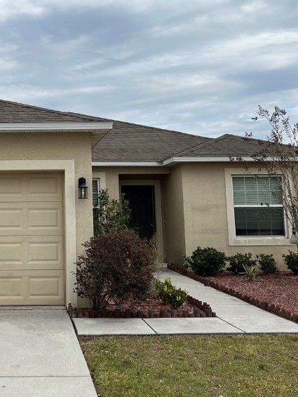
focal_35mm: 47
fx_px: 539
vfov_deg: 40.2
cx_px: 34
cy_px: 154
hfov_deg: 29.7
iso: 50
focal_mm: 5.7
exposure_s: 1/5882
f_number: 1.5
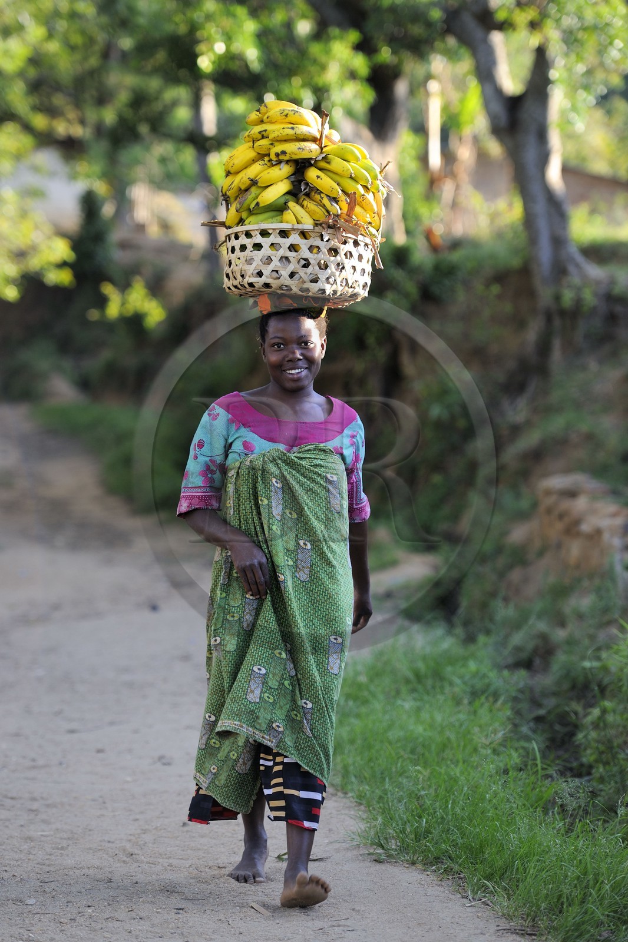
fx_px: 2932
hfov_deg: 12.2
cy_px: 471
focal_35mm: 112
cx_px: 314
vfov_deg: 18.3
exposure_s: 1/250
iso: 200
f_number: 2.8
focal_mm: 112
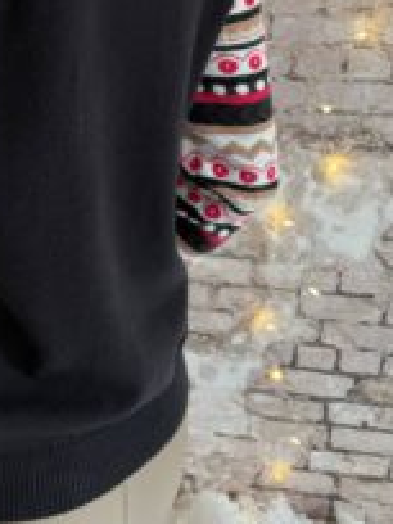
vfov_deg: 36.6
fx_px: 772
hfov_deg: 27.3
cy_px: 134
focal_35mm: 51
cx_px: 23
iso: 400
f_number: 1.6
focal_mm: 4.2
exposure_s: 1/54
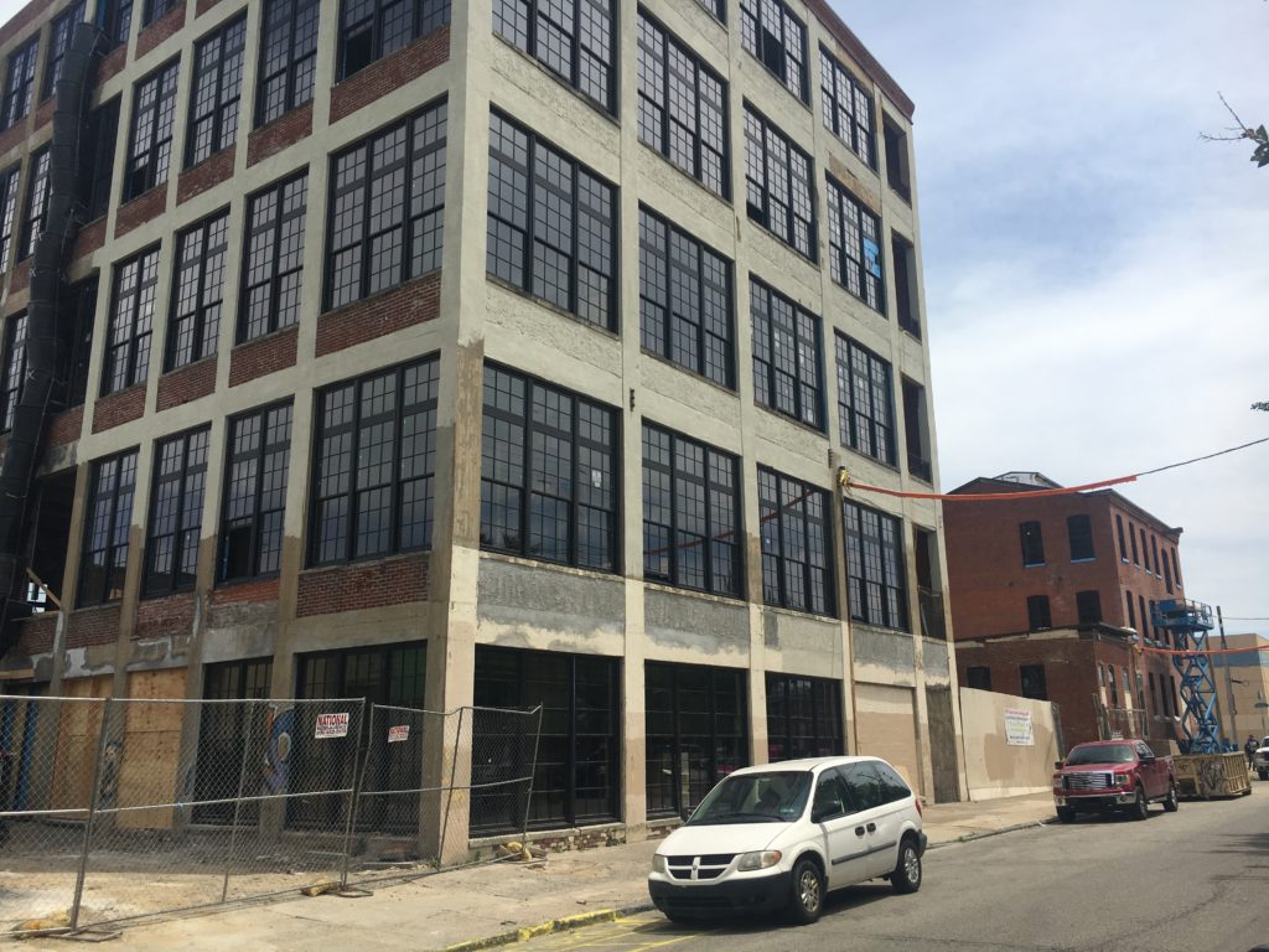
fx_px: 1063
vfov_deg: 48.2
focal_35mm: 29
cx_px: 634
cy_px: 476
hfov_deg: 61.7
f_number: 2.2
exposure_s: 1/2653
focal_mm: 4.15
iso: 25
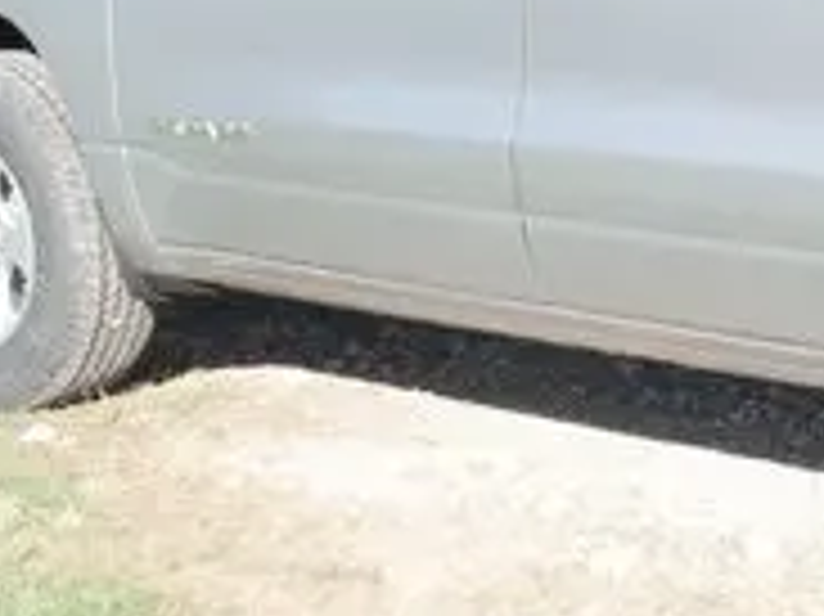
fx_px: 2498
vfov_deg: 14.0
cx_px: 1130
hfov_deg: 17.4
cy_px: 101
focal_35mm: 105
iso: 200
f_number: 13
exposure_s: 1/50
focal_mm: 15
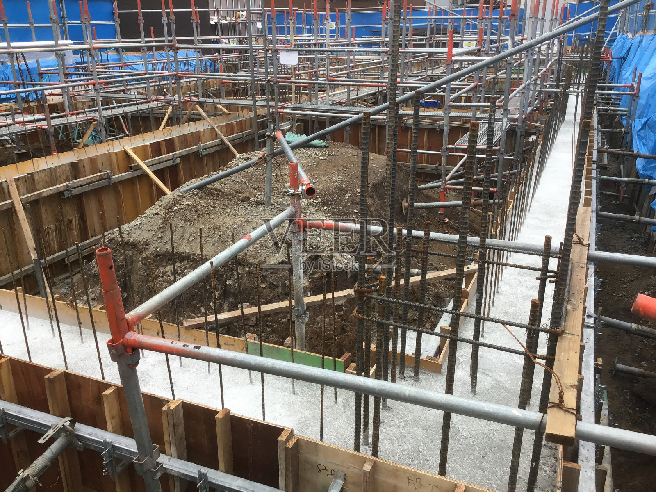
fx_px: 587
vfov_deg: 45.4
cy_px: 246
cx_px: 328
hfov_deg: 58.4
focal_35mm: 31
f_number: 2.4
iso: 32
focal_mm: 3.3
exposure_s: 1/120
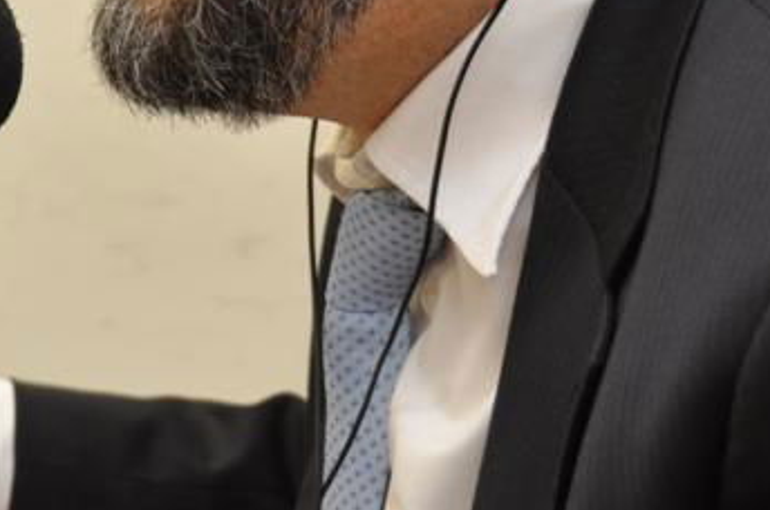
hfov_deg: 16.0
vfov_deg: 10.7
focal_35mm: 125
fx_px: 2669
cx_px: -56
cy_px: -161
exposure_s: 1/60
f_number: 4
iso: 500
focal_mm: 28
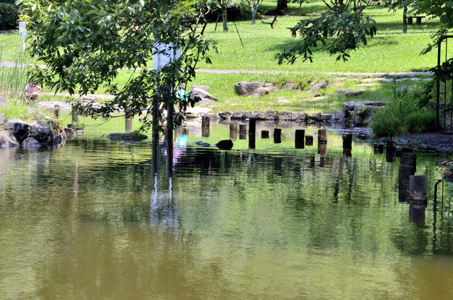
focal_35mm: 112
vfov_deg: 12.1
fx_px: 1413
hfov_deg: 18.2
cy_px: 150
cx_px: 226
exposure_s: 1/50
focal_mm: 75
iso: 1600
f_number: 25
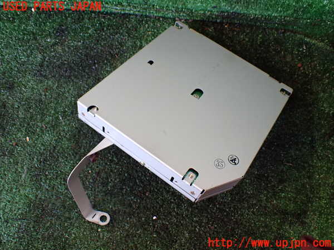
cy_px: 125
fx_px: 289
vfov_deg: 46.8
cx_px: 167
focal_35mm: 30
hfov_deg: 60.0
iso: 500
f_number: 2.3
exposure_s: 1/125
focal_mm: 5.4
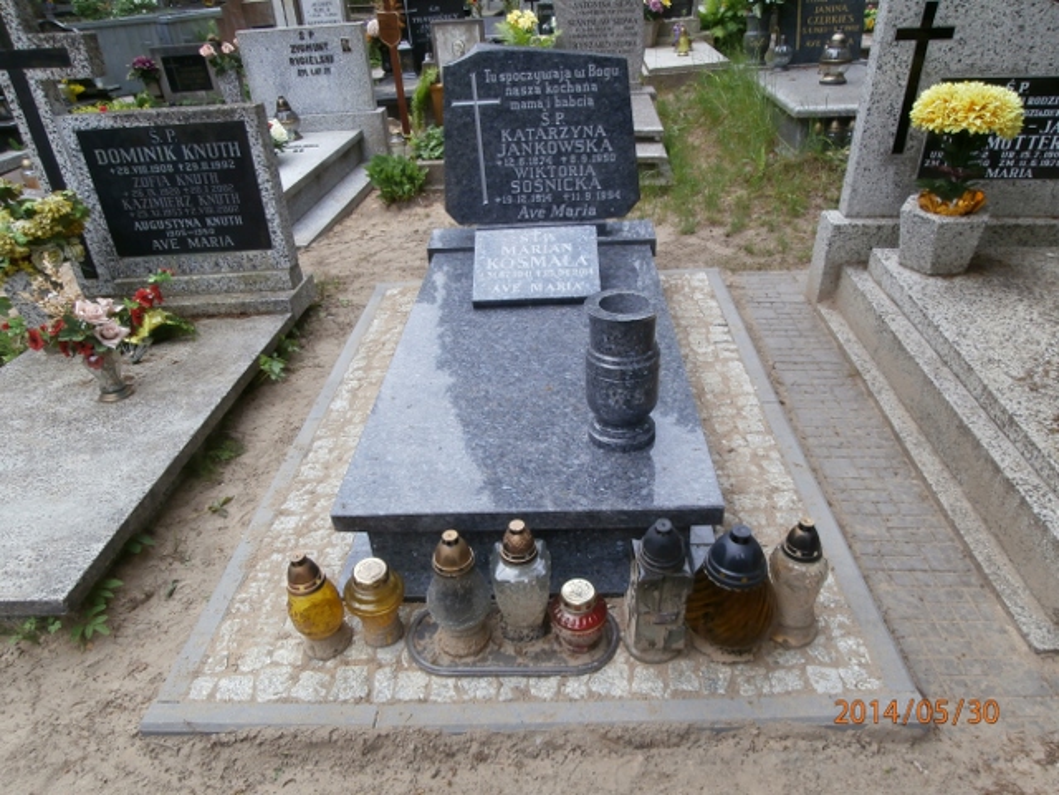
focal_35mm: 24
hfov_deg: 71.6
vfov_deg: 56.8
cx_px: 530
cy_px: 398
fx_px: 734
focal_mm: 4.2
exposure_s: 1/50
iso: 100
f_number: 7.9
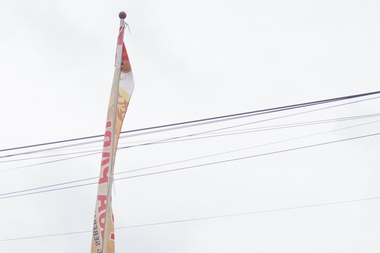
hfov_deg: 13.1
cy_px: 498
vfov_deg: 8.4
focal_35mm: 155
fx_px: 1636
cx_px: -13
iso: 250
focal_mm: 24
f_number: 13
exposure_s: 1/200
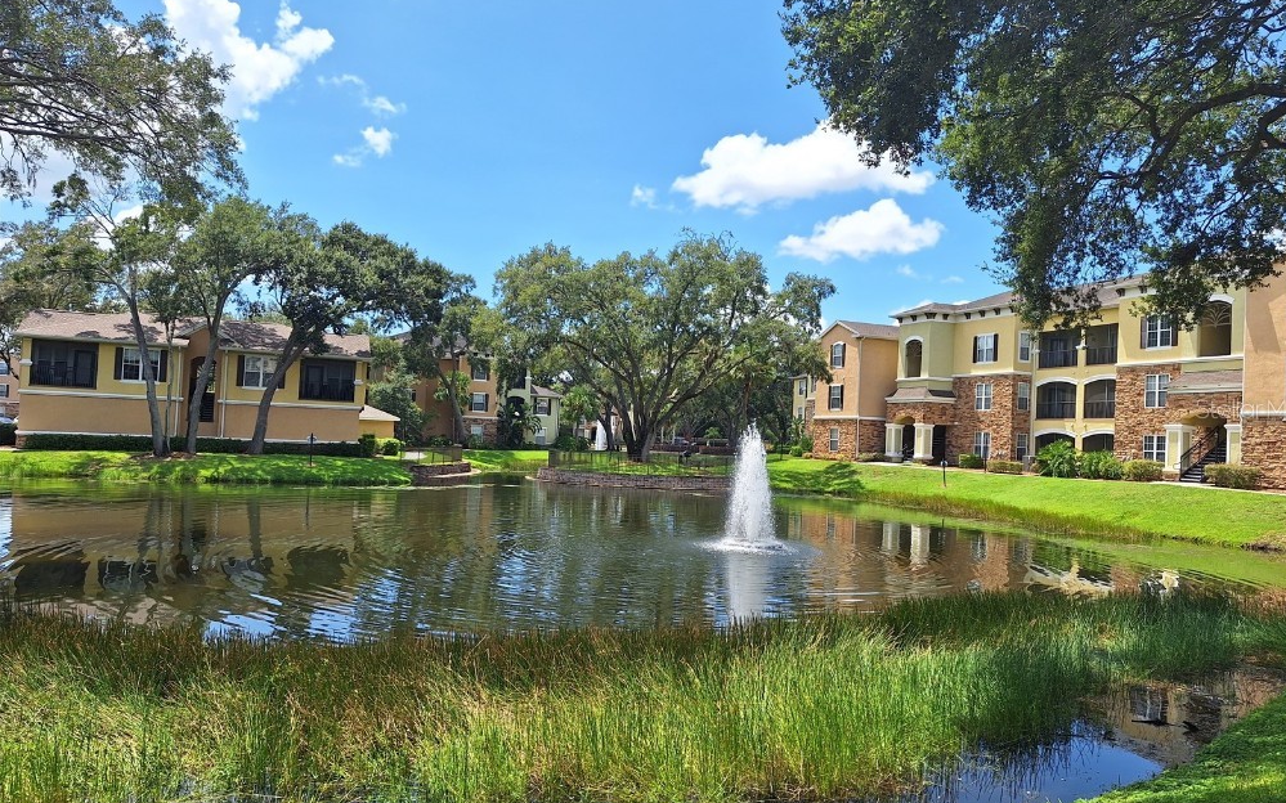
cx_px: 658
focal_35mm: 25
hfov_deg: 72.5
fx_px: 876
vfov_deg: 49.3
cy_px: 408
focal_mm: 5.54
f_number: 1.8
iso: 40
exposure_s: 1/2849
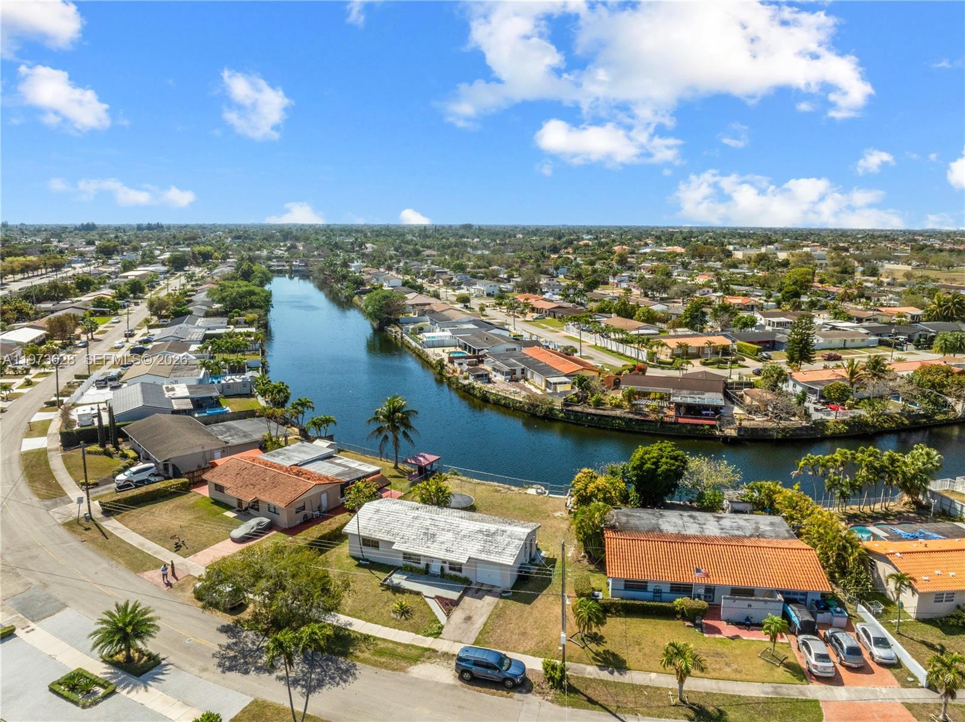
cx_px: 482
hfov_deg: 71.6
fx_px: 668
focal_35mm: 24
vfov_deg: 56.7
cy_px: 361
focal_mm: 12.29
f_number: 11
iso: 200
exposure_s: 1/500
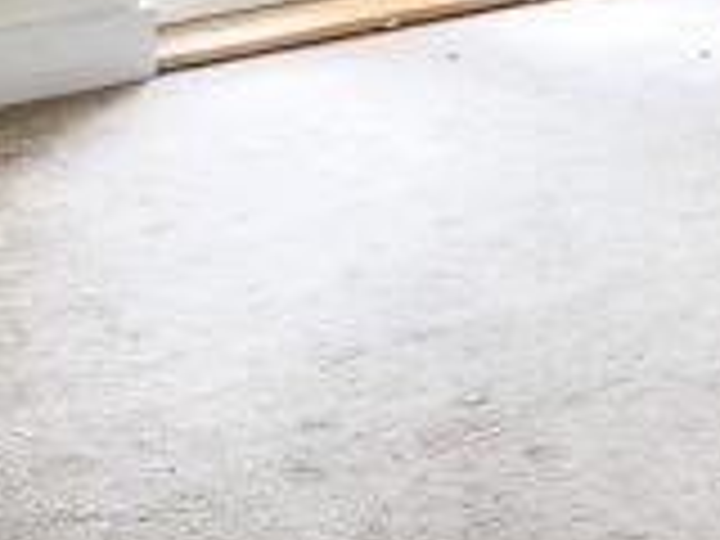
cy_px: -214
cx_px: 1091
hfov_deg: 18.9
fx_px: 1893
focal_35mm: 91
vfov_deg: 15.3
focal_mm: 5.1
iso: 64
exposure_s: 1/40
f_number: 1.6
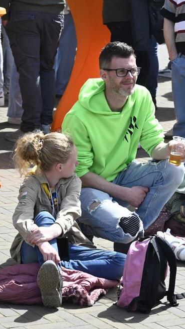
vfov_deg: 15.9
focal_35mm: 135
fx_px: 1177
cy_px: 165
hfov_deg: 9.0
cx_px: 108
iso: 100
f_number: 5.6
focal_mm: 57
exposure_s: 1/250
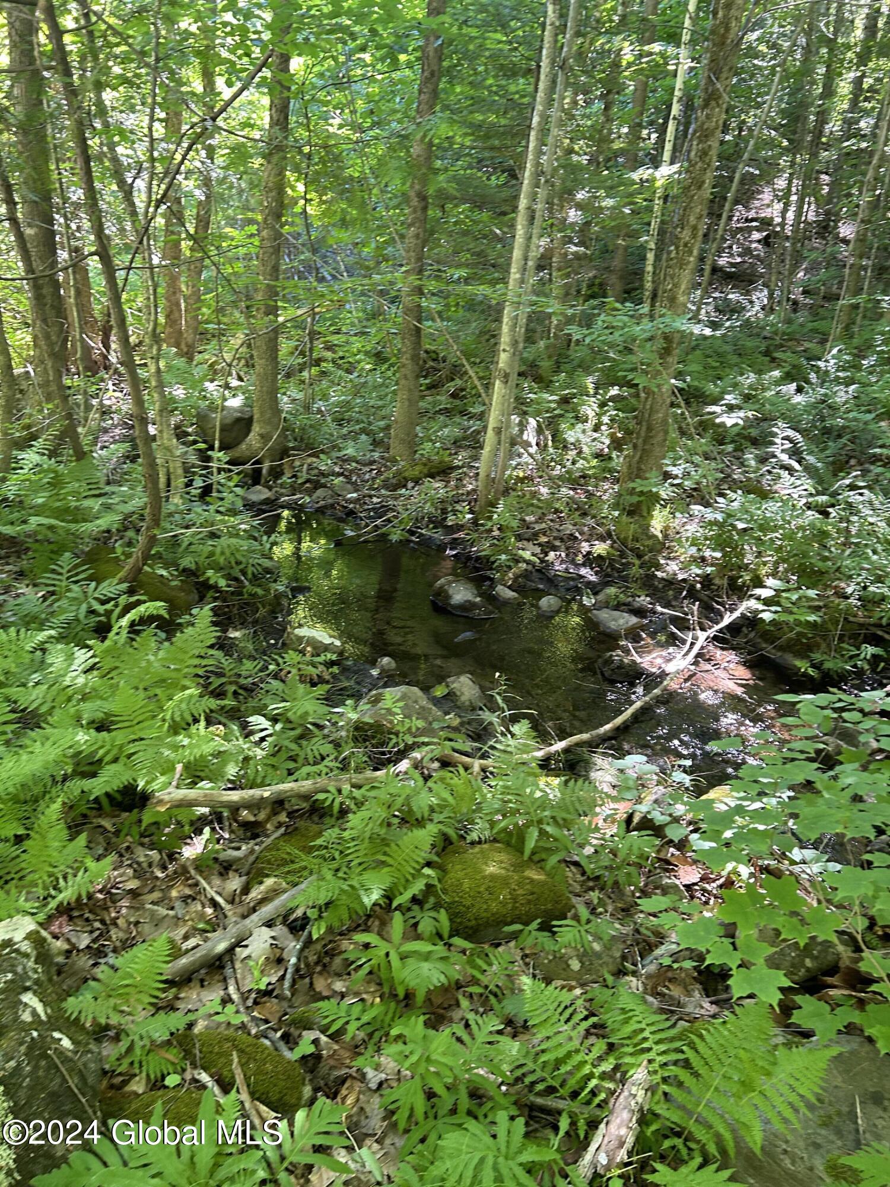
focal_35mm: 26
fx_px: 891
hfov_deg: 53.1
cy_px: 594
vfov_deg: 67.3
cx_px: 445
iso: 125
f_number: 1.5
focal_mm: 5.7
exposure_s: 1/68
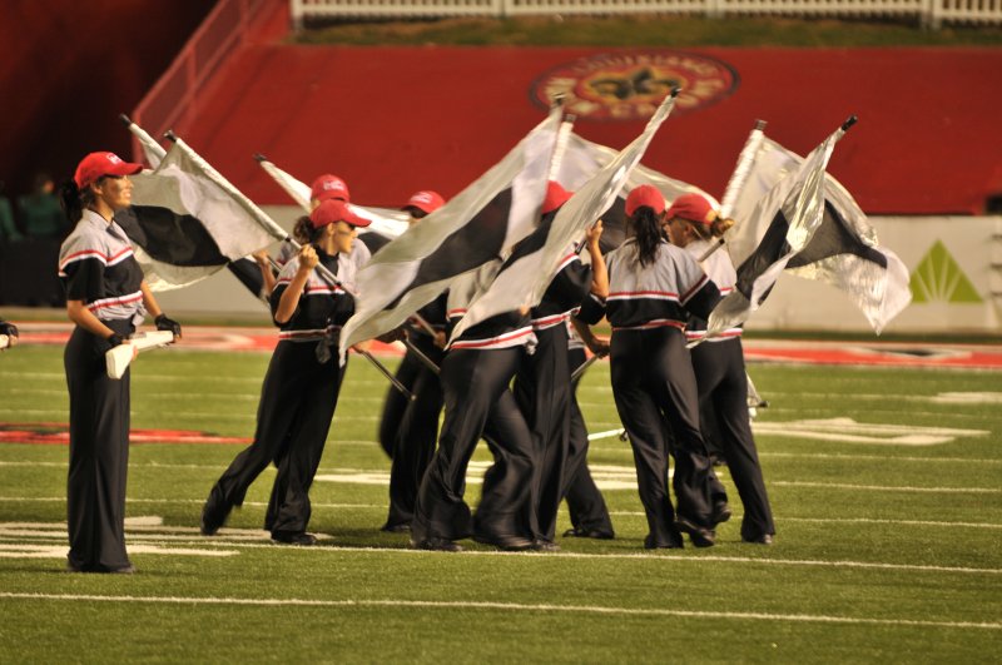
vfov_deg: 4.6
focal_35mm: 300
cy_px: 332
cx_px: 501
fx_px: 8338
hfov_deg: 6.9
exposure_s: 1/60
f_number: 2.8
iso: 360
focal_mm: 200
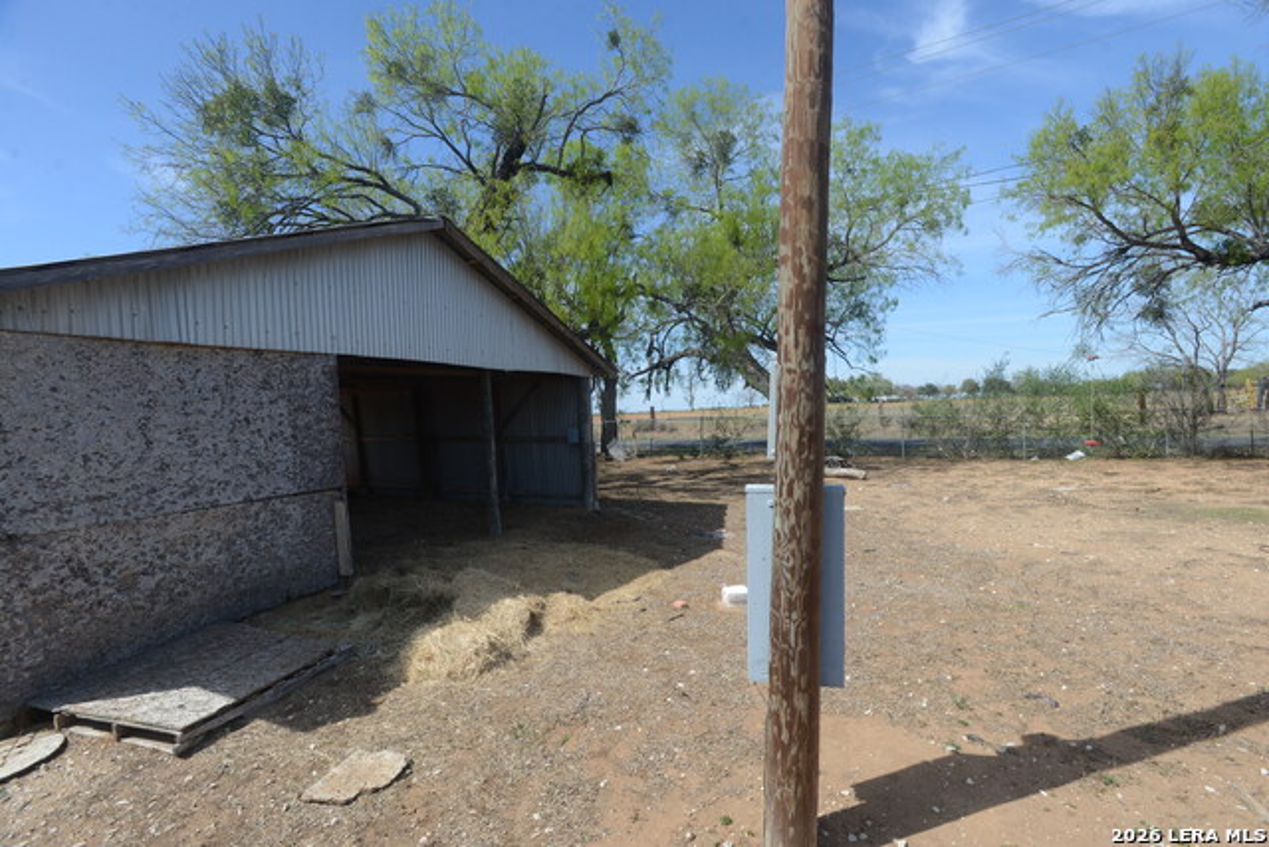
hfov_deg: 93.3
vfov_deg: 70.5
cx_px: 634
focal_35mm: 17
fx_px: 599
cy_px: 424
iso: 100
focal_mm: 17
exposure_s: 1/200
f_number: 7.1
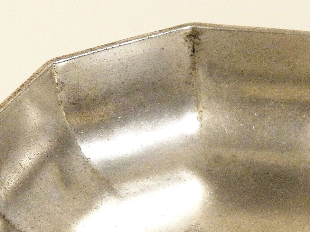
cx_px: 340
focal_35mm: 194
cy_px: 253
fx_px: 1738
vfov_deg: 7.6
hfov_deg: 10.1
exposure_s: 1/40
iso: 200
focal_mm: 12.2
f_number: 4.3
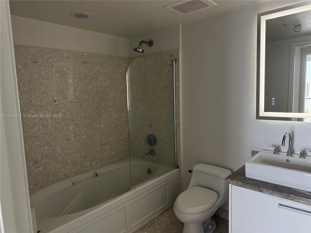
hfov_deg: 71.6
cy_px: 116
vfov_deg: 56.8
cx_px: 156
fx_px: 216
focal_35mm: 24
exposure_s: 1/154
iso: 200
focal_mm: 6.76
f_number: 1.78
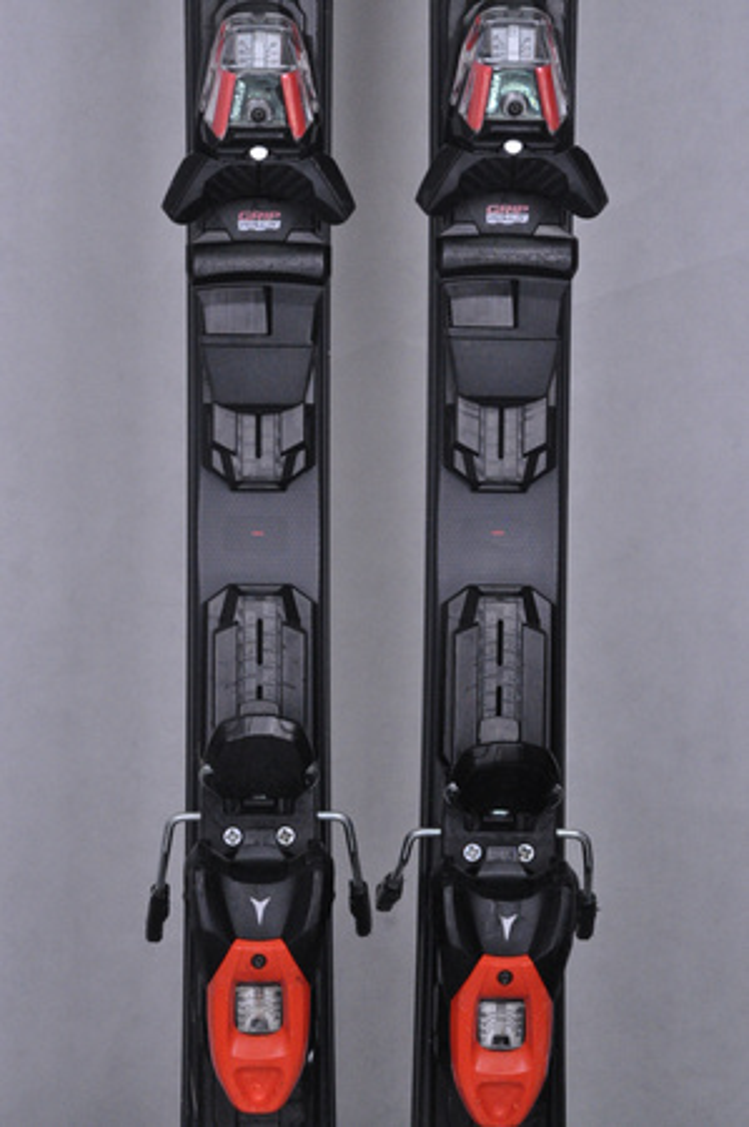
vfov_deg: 19.5
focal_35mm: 105
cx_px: 374
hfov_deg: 13.0
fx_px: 3284
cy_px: 564
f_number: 9.5
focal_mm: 70
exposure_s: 1/125
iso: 3200
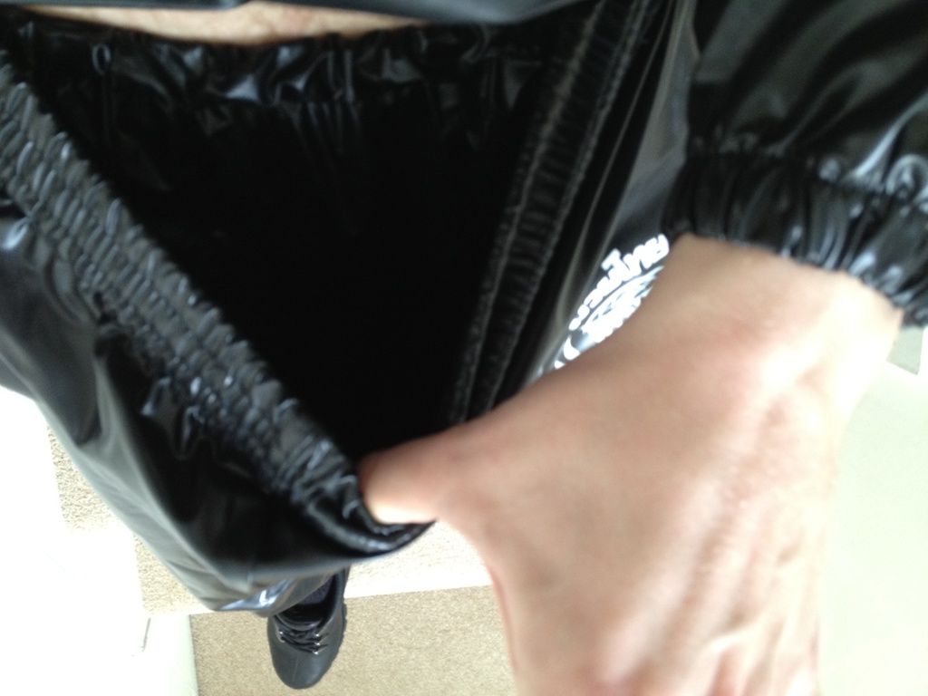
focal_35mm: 35
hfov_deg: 52.6
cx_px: 464
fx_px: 938
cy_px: 348
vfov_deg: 40.7
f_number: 2.4
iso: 160
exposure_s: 1/20
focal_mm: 4.28
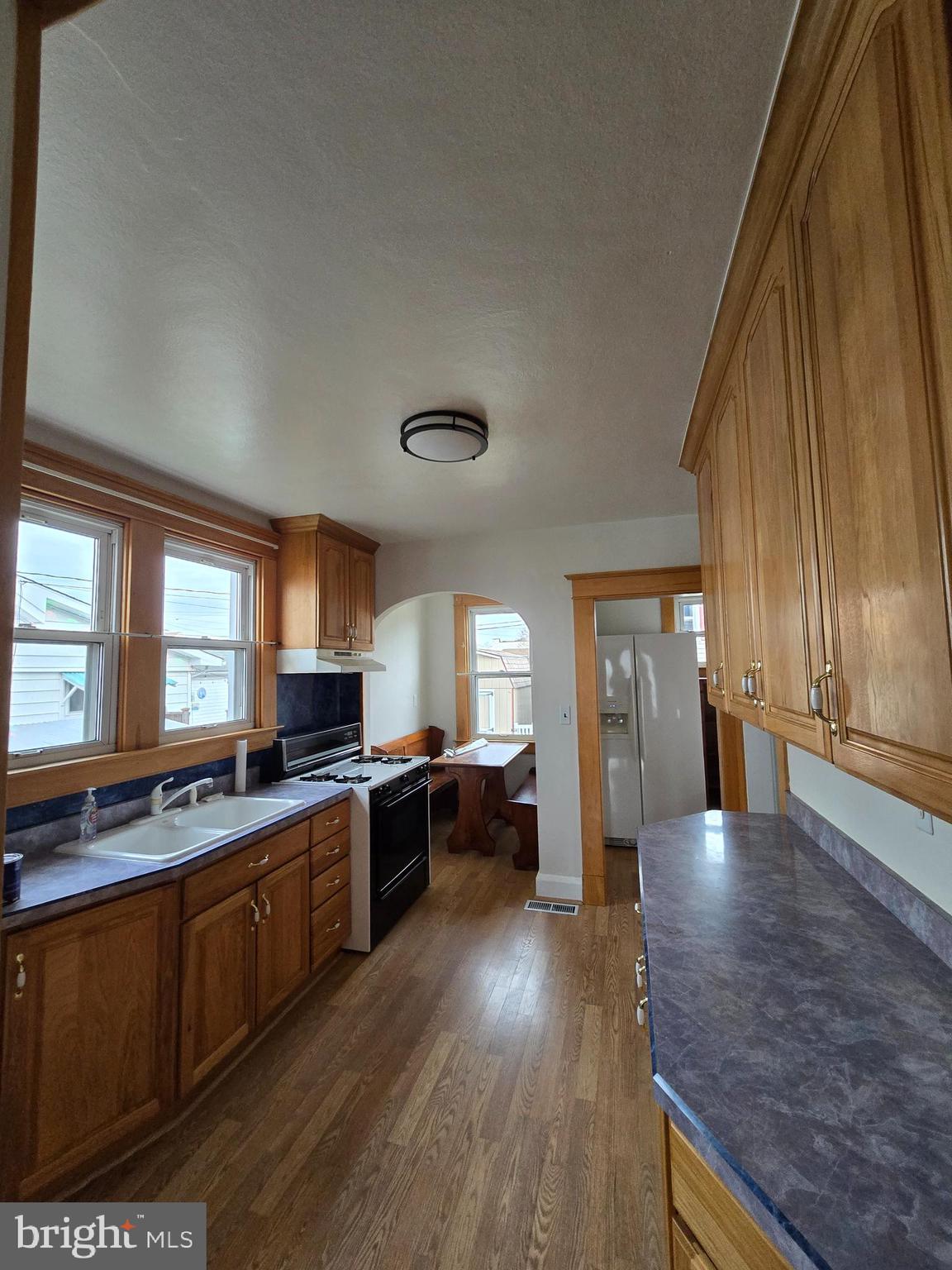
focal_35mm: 13
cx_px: 476
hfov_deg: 89.9
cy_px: 635
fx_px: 477
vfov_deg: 106.2
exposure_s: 1/60
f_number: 2.2
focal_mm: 2.2
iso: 400
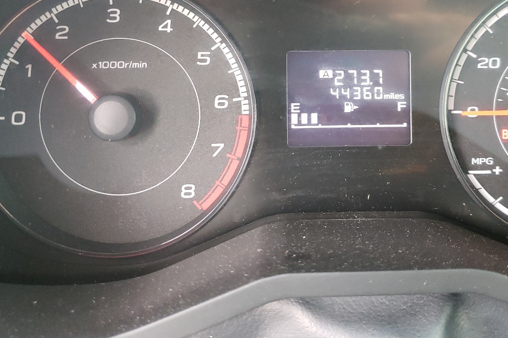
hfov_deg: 47.9
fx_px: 564
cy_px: 73
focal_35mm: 40
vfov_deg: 32.6
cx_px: 324
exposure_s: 1/60.2
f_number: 1.5
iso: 259
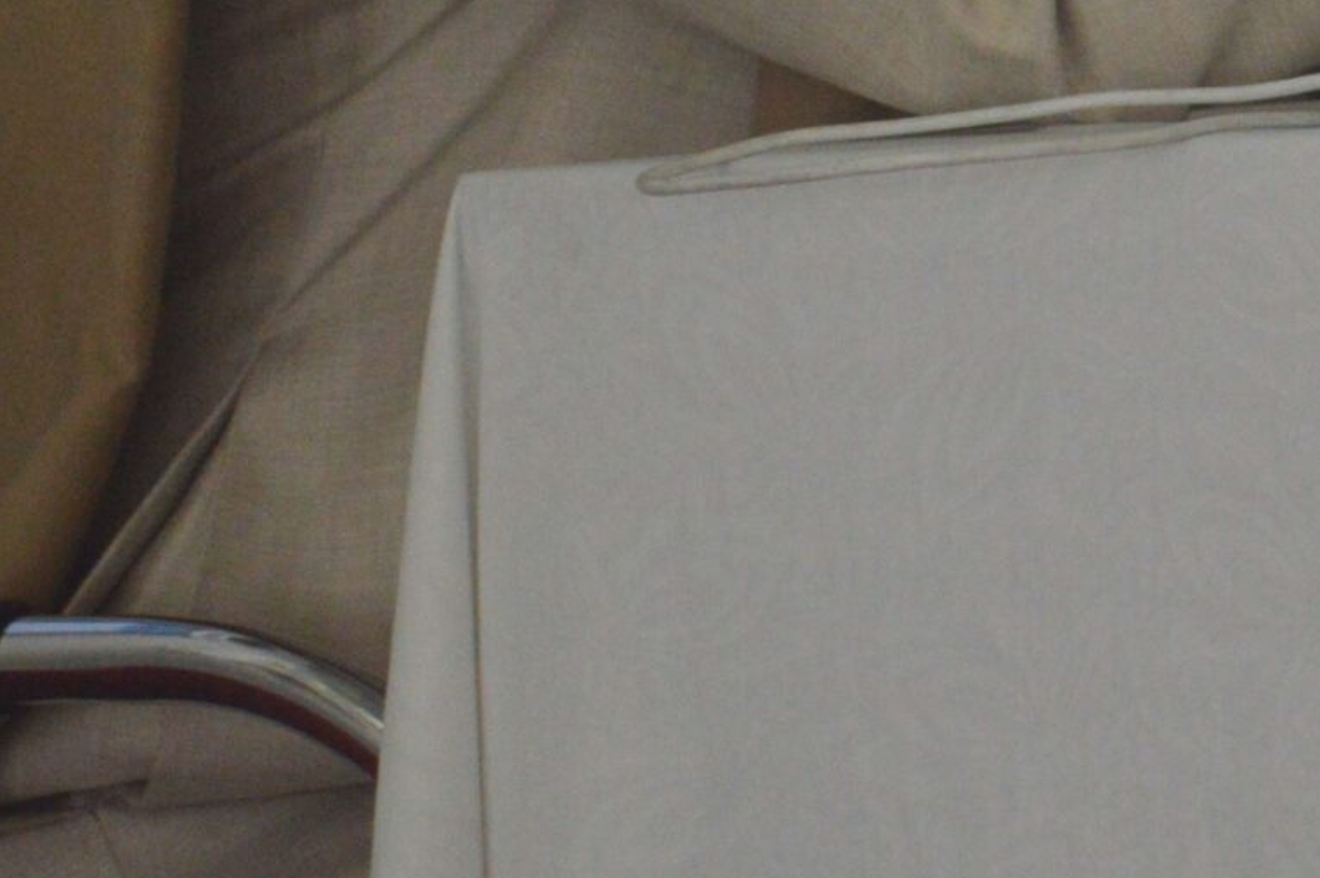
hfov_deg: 7.3
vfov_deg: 4.9
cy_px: -507
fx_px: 10173
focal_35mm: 278
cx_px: 1996
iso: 800
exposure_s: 1/100
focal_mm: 55
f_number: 5.6
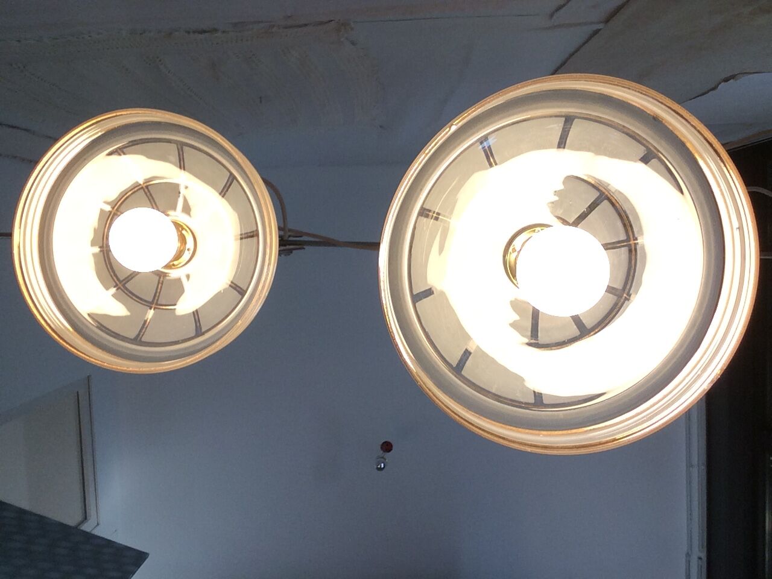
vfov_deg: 45.4
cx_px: 386
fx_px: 691
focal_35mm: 31
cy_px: 290
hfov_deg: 58.4
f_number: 2.4
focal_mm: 2.15
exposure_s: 1/100
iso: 80
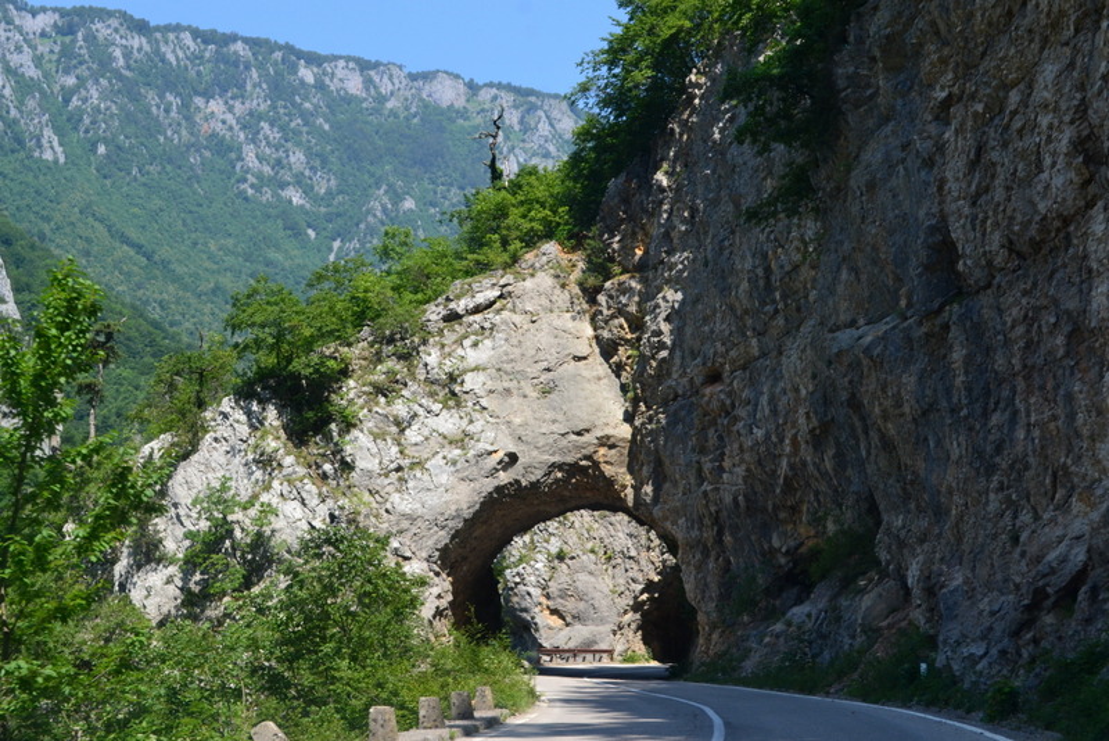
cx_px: 554
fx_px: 1618
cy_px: 370
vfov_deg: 25.8
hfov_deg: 37.8
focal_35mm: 52
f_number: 10
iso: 400
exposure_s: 1/200
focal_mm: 35
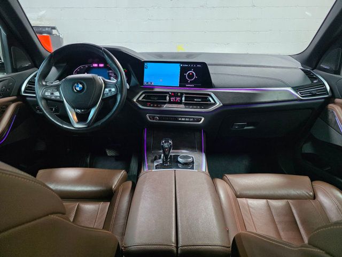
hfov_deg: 73.9
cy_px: 128
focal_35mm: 23
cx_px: 171
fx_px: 227
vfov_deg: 58.9
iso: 320
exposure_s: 1/120
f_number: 1.7
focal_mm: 6.3
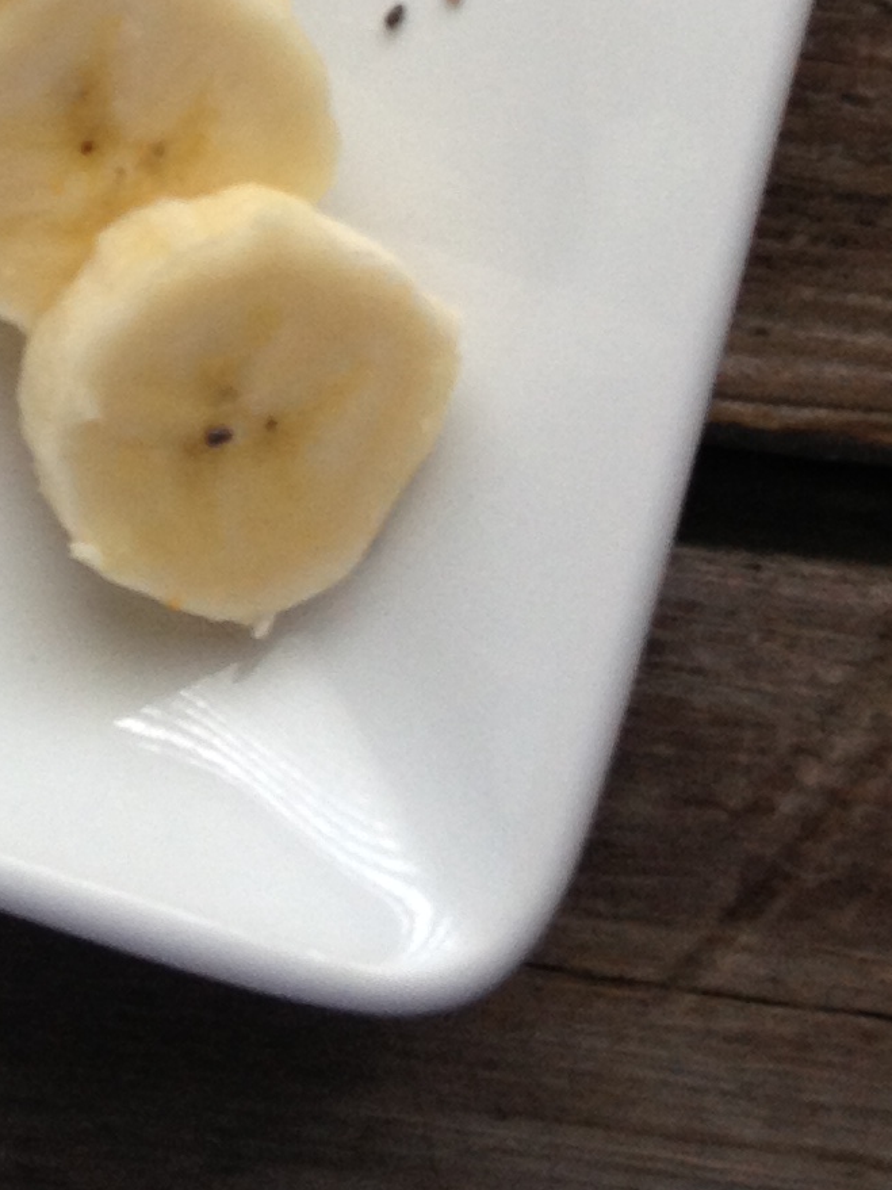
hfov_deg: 11.1
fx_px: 4468
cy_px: -661
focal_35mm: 130
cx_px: -322
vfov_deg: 14.1
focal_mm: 4.28
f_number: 2.4
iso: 50
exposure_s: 1/24
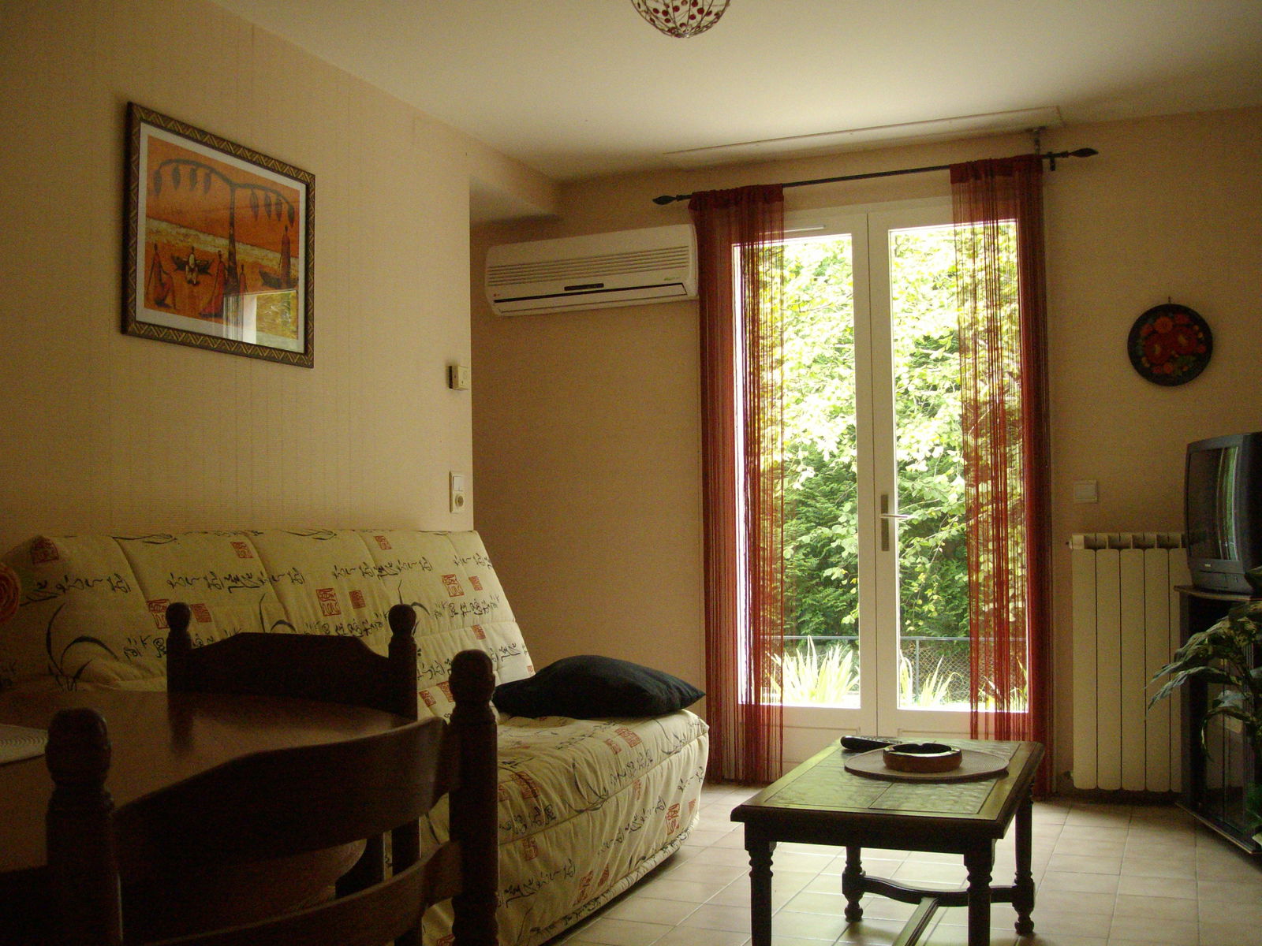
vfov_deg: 39.7
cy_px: 473
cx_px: 631
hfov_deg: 51.4
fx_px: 1312
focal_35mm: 36
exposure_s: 1/80
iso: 320
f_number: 2.7
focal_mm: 6
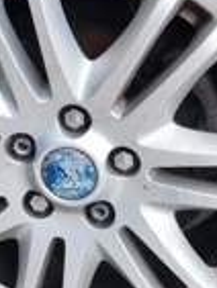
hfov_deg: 20.7
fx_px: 593
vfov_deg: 27.4
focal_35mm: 71
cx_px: 74
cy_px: 149
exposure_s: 1/50
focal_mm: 4.71
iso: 467
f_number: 1.79
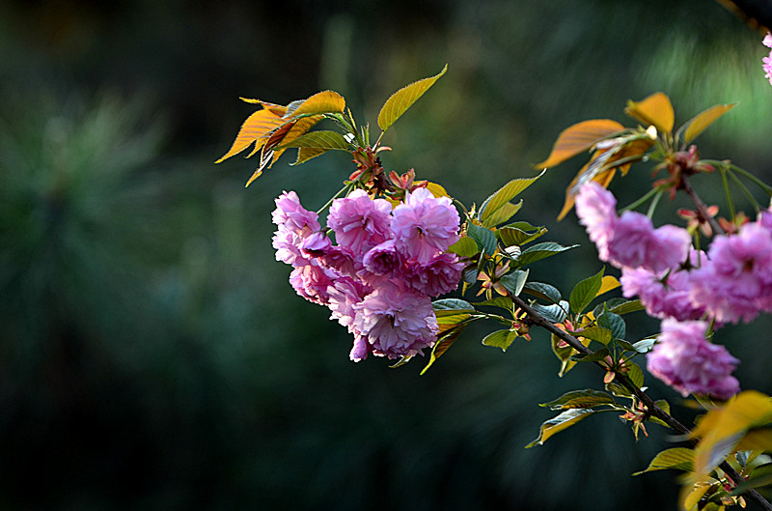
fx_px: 6417
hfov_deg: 6.9
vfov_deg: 4.6
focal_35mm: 300
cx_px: 386
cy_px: 256
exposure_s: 1/50
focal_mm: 200
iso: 200
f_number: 4
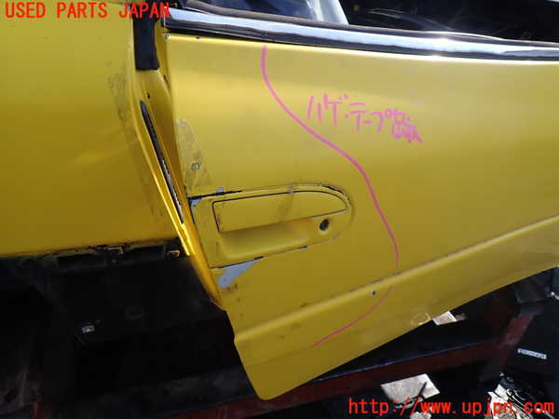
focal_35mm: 25
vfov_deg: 54.9
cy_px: 210
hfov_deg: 69.4
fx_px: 404
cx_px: 280
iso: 100
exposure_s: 1/640
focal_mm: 4.5
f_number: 2.8
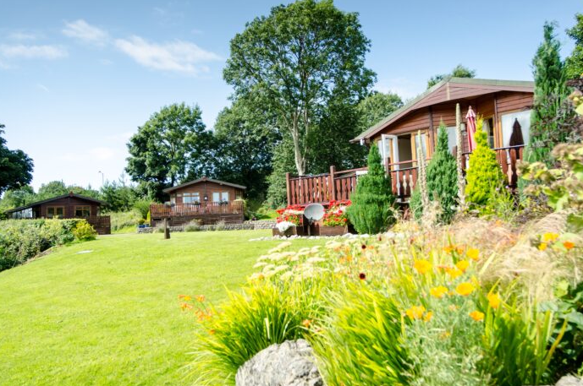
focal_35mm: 32
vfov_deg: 41.0
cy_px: 190
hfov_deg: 58.8
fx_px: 517
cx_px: 306
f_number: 6.3
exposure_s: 1/200
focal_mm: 20
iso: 125
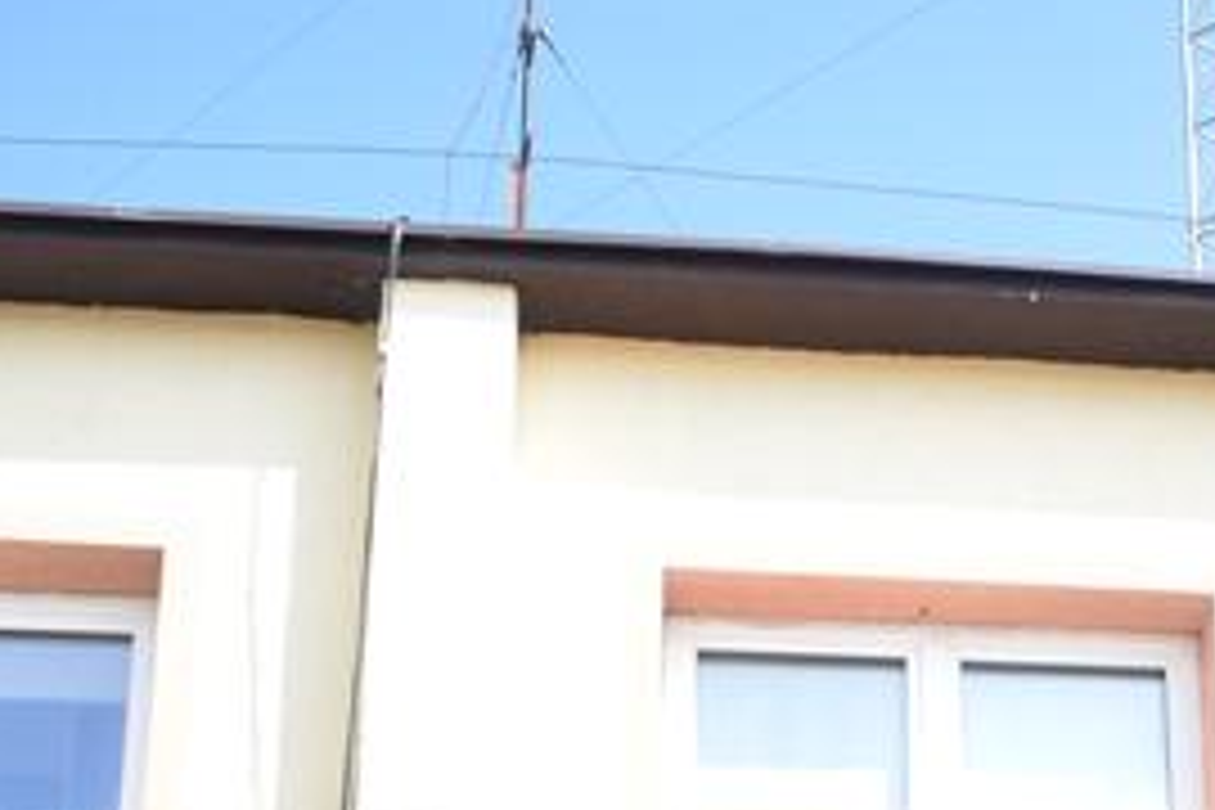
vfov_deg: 13.9
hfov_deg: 22.1
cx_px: 1066
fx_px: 3037
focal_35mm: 90
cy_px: 1328
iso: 1600
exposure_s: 1/4000
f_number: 4
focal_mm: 18
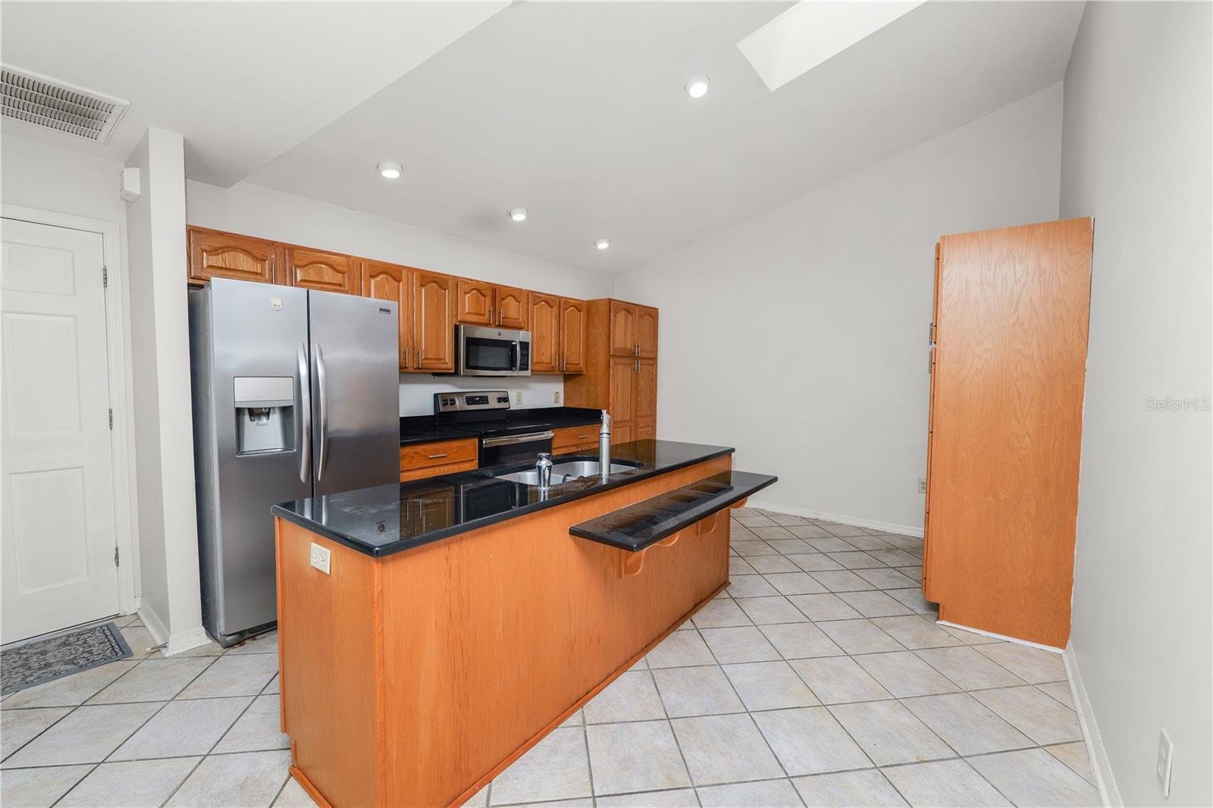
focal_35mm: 14
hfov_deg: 104.3
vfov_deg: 81.2
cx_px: 606
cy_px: 404
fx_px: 472
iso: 320
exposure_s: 1/60
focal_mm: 14
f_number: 6.3
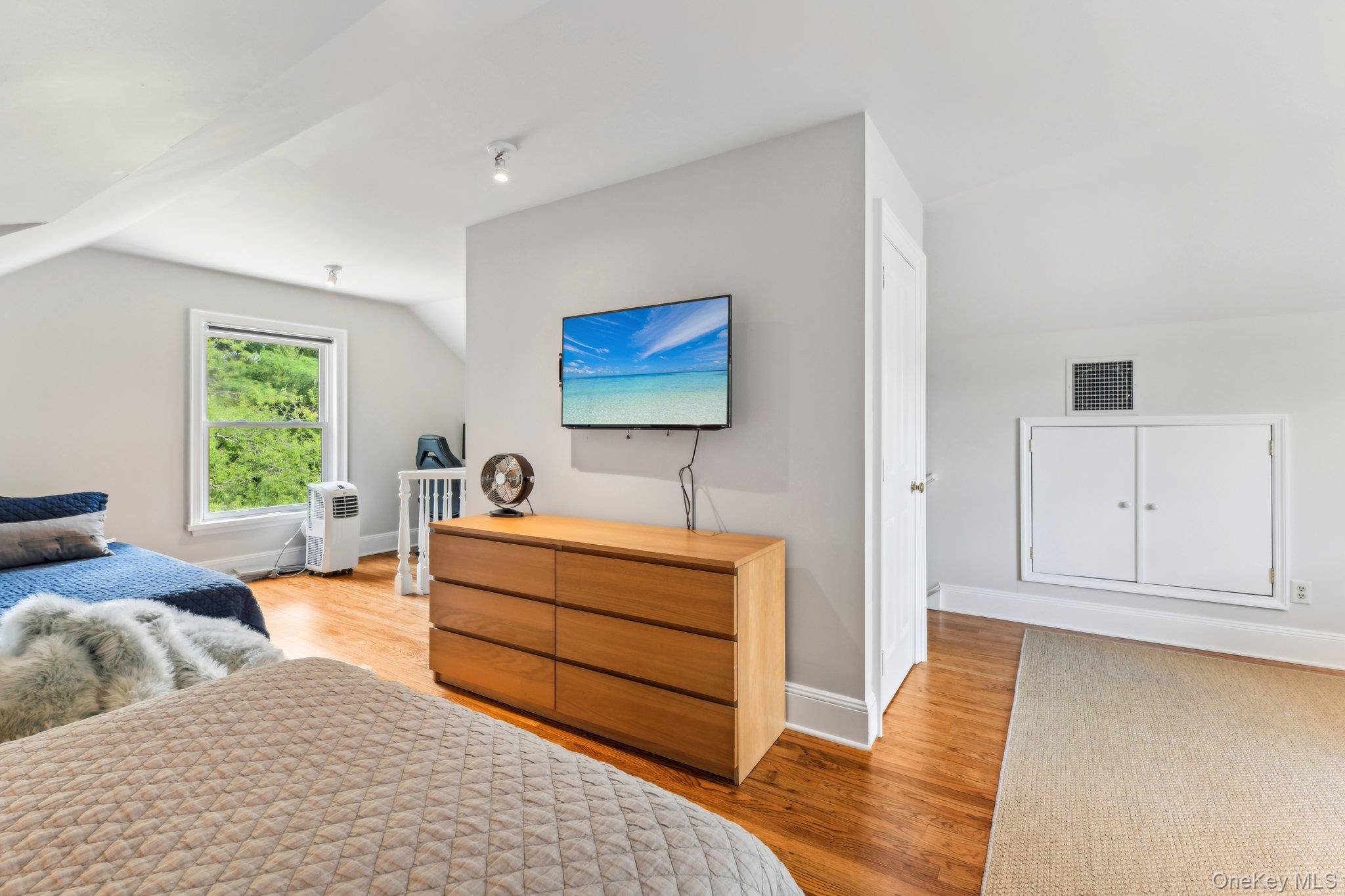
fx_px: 598
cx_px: 672
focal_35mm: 16
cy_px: 448
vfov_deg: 73.7
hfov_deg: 96.7
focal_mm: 16
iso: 400
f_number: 8
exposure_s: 1/6
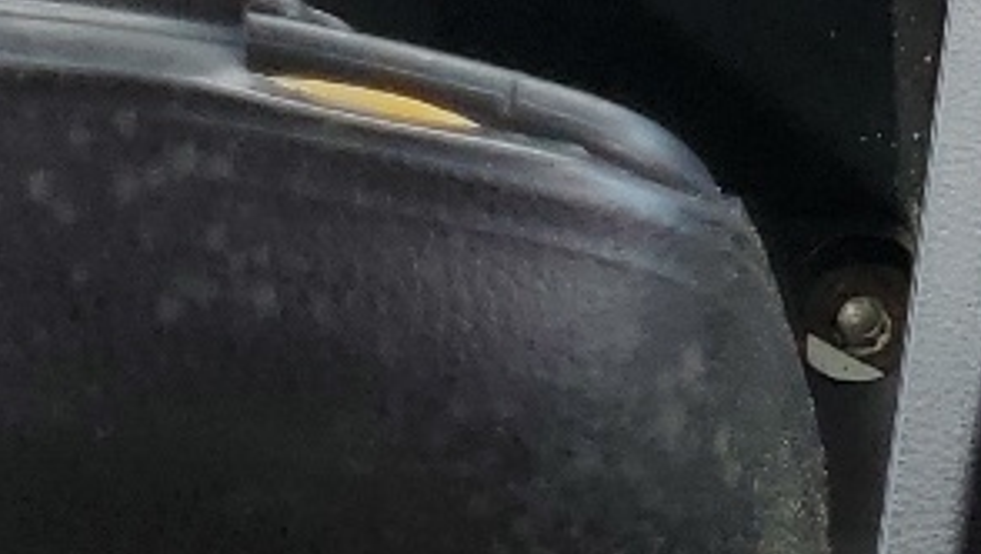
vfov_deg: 6.9
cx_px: 924
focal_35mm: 154
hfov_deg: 13.8
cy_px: -1288
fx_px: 4010
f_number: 1.5
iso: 50
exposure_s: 1/244
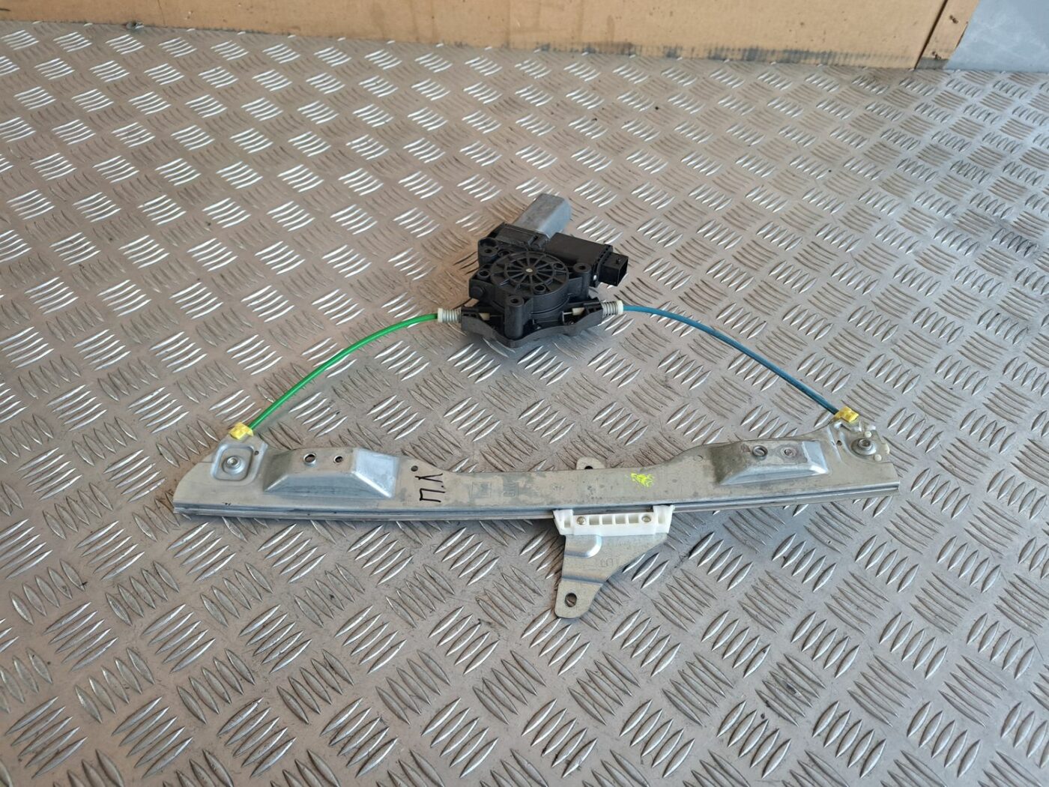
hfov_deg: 71.6
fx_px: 727
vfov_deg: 56.8
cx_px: 524
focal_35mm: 24
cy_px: 394
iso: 200
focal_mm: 5.23
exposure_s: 1/50
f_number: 1.8
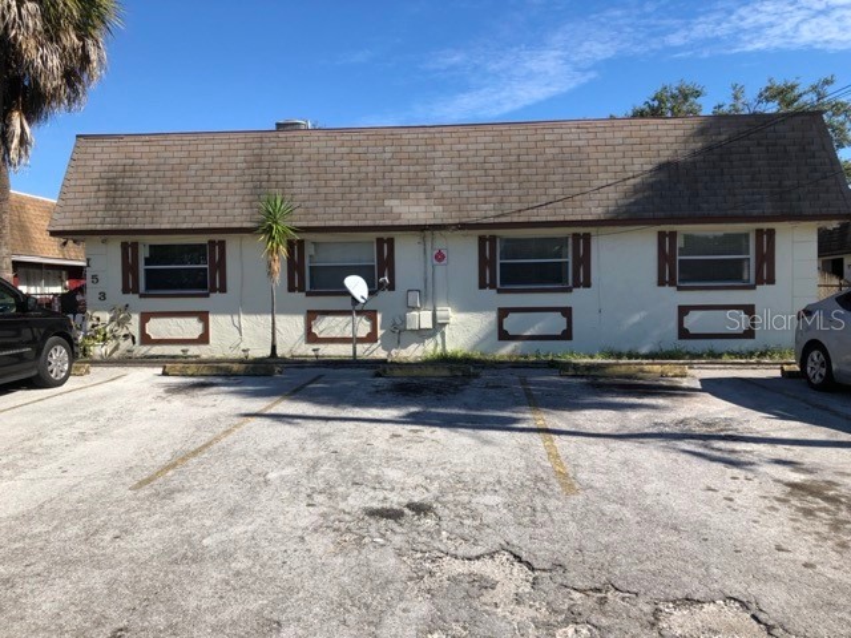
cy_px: 319
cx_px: 426
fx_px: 688
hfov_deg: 63.4
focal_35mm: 28
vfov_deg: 49.7
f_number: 1.8
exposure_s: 1/1600
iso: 20
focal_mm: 3.99
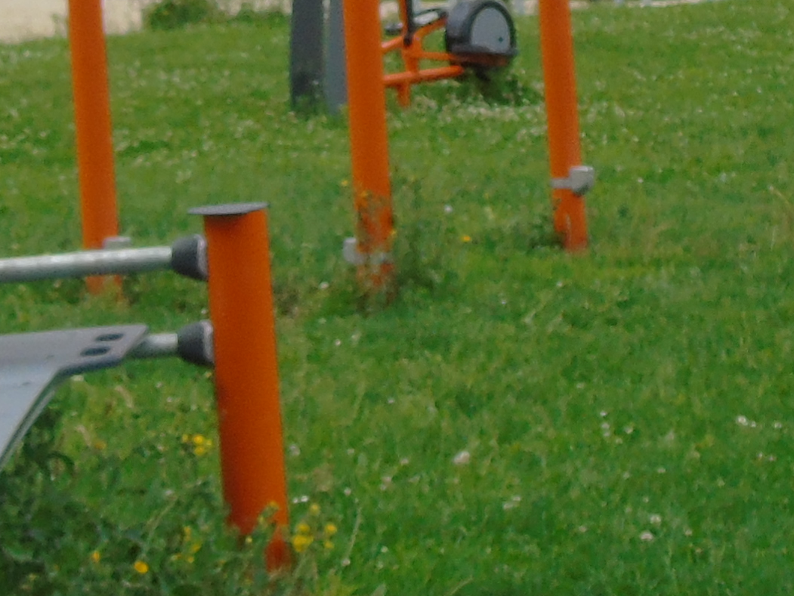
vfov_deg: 7.5
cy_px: -18
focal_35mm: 196
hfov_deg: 10.1
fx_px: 4497
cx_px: 573
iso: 80
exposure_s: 1/500
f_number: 3.9
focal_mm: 7.1
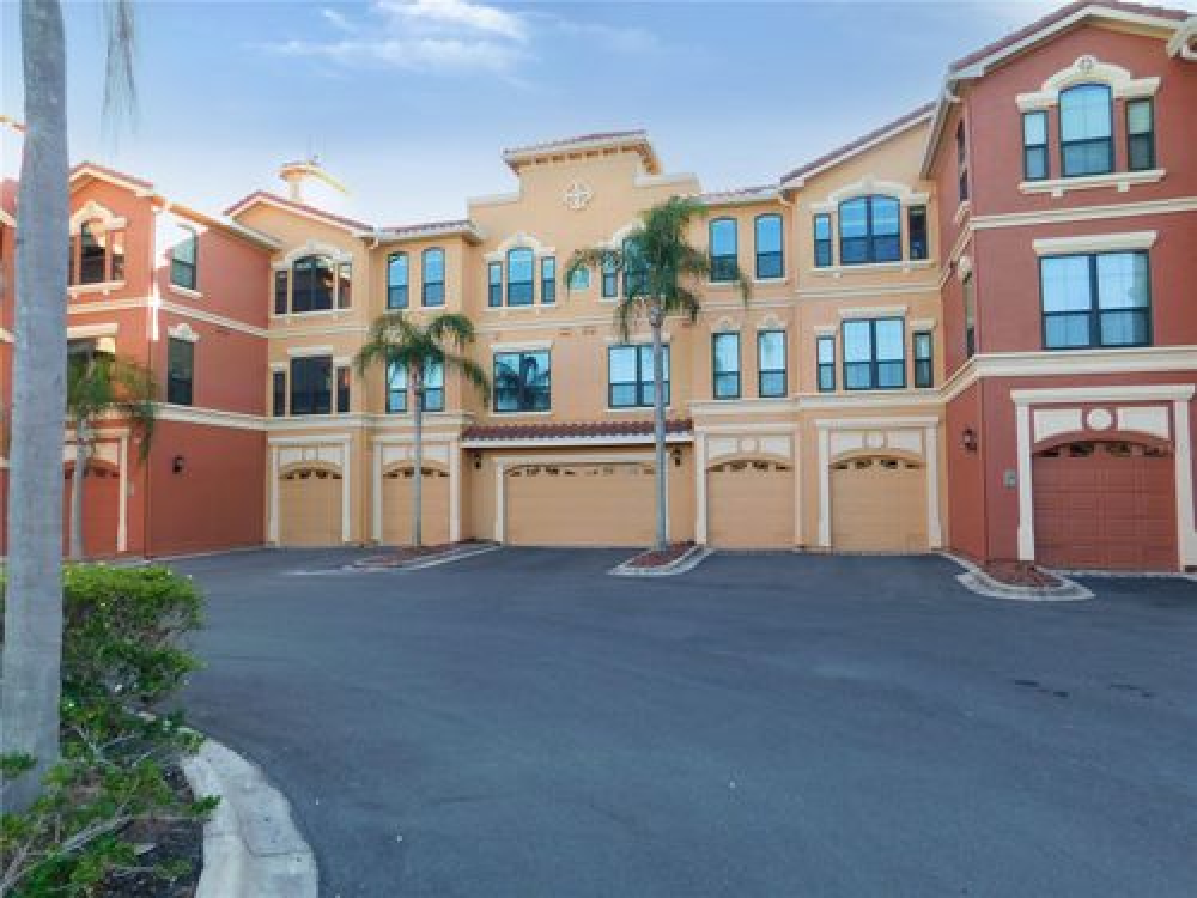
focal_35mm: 23
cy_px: 449
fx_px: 795
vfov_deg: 58.9
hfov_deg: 73.9
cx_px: 598
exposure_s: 1/200
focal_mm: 4
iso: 125
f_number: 3
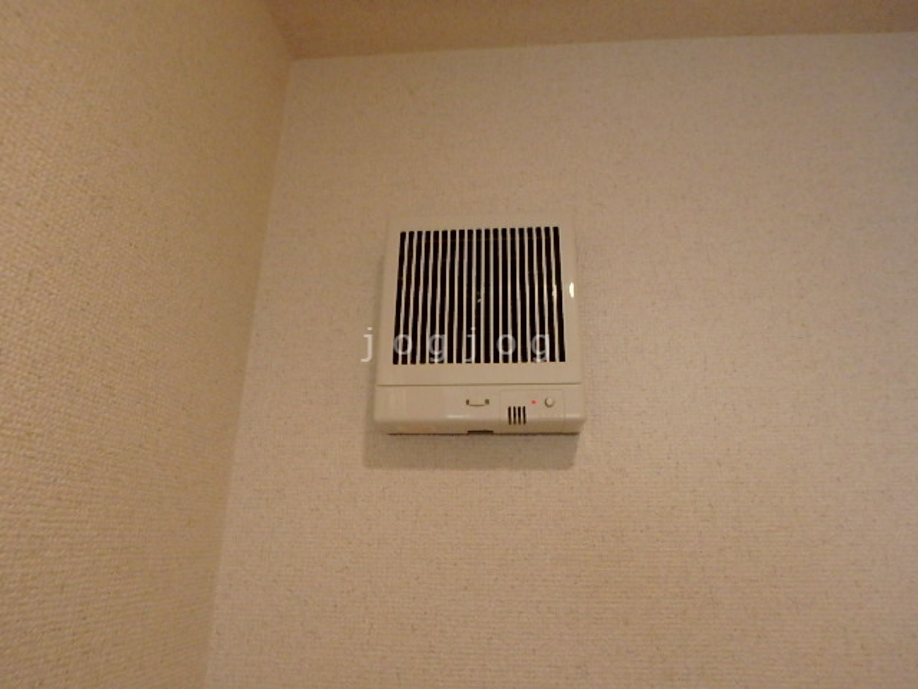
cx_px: 459
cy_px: 344
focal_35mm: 21
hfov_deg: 79.0
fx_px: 557
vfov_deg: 63.4
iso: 800
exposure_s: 1/125
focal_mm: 3.7
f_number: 3.5
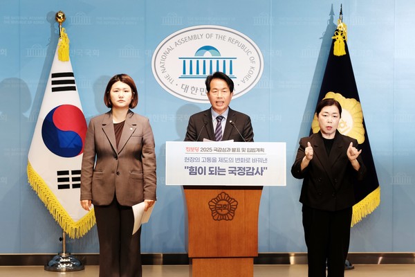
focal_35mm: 135
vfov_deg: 10.2
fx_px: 1556
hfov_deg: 15.2
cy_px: 138
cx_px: 208
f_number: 3.6
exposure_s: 1/250
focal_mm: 90
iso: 1600
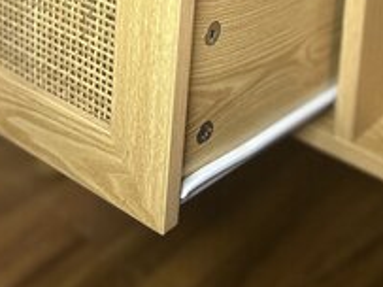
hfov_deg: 25.6
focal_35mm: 76
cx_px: 230
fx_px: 840
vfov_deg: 18.6
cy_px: -34
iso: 400
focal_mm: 5.7
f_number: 1.5
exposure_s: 1/60
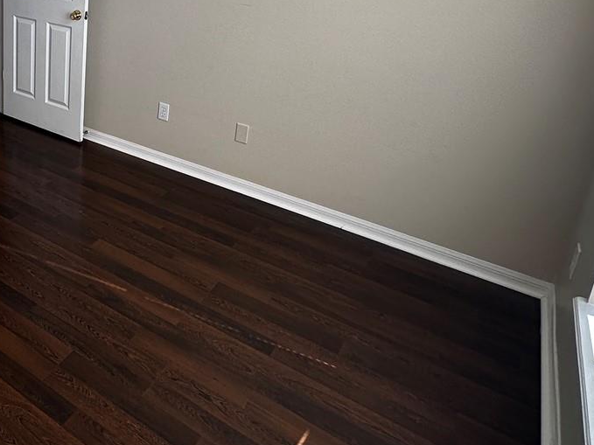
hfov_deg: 47.9
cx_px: 30
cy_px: 52
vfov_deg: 40.0
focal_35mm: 33
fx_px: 566
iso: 40
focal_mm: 2.22
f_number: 2.2
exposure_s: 1/163
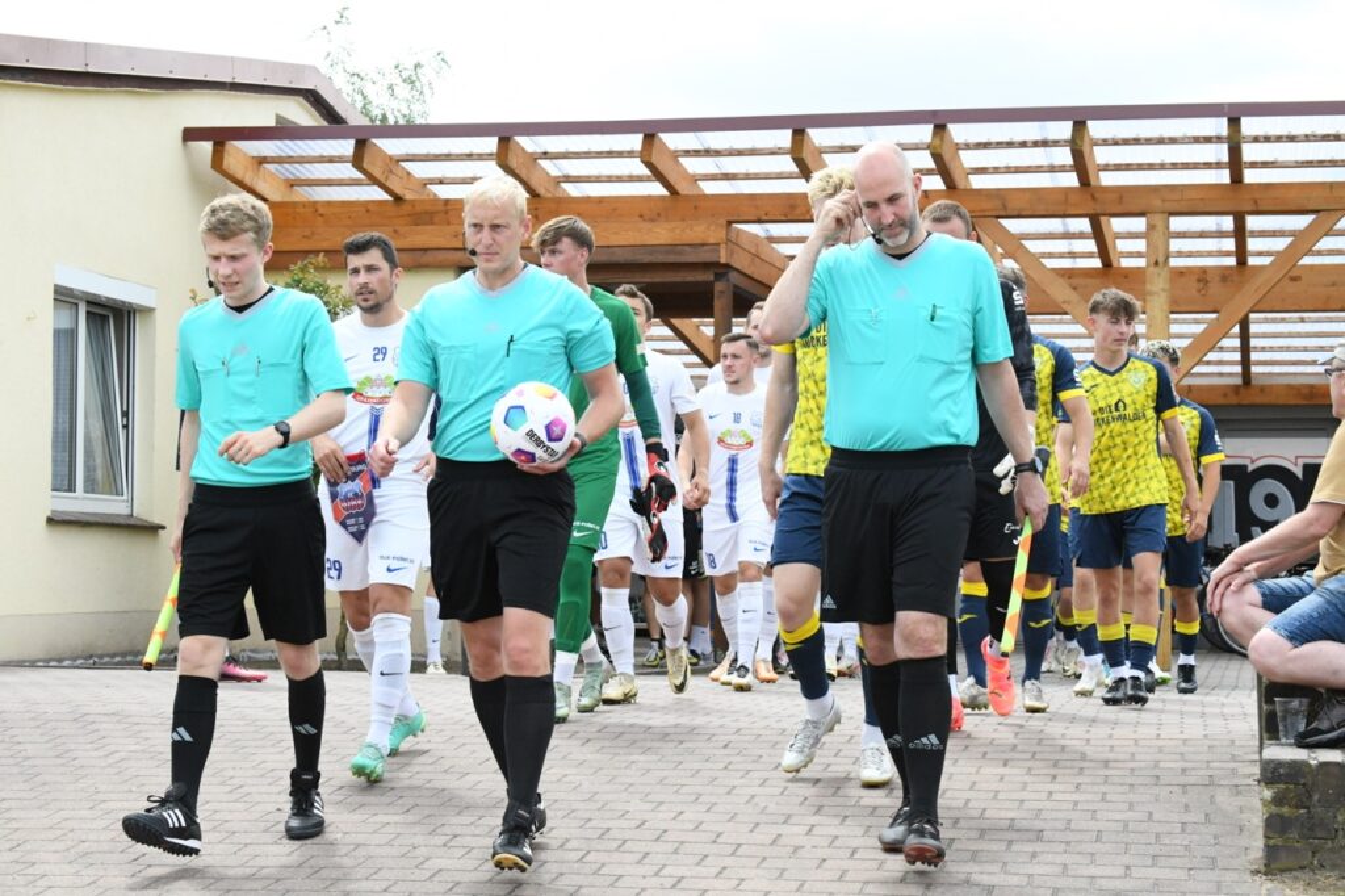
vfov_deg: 17.1
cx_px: 672
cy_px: 448
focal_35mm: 80
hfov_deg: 25.4
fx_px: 2988
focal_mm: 80
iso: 5000
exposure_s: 1/1600
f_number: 13
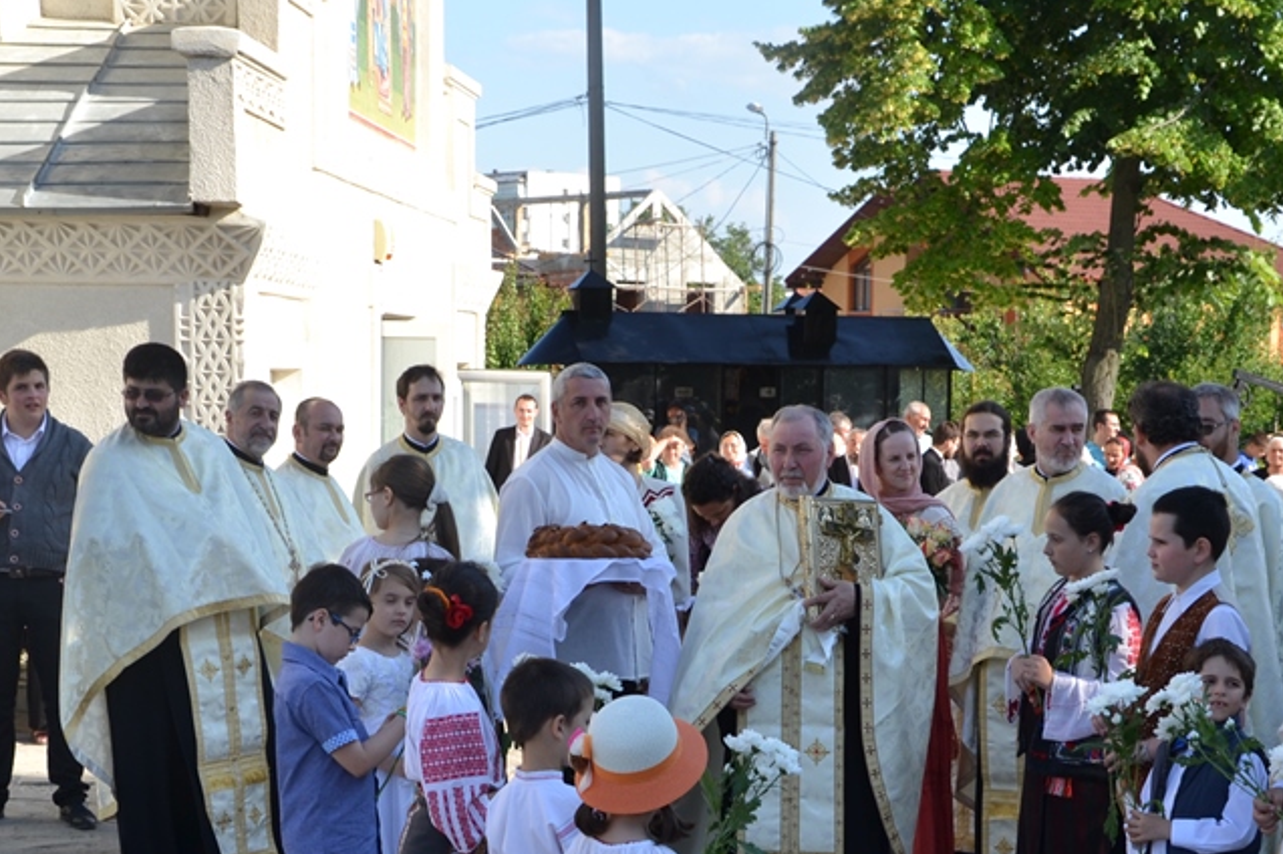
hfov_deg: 26.6
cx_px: 733
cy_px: 755
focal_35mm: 76
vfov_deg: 17.7
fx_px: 2707
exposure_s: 1/160
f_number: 6.3
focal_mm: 28
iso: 100
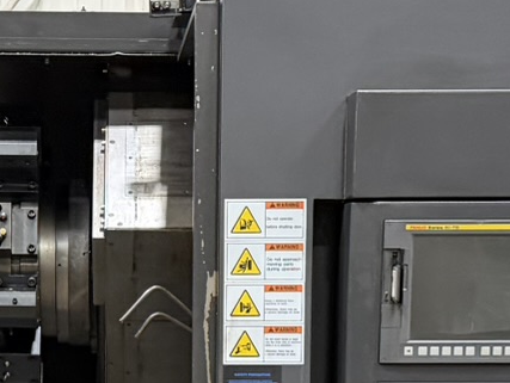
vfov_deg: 12.4
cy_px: 540
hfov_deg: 17.0
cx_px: 133
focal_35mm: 115
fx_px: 1696
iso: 500
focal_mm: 6.76
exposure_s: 1/60
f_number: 1.78
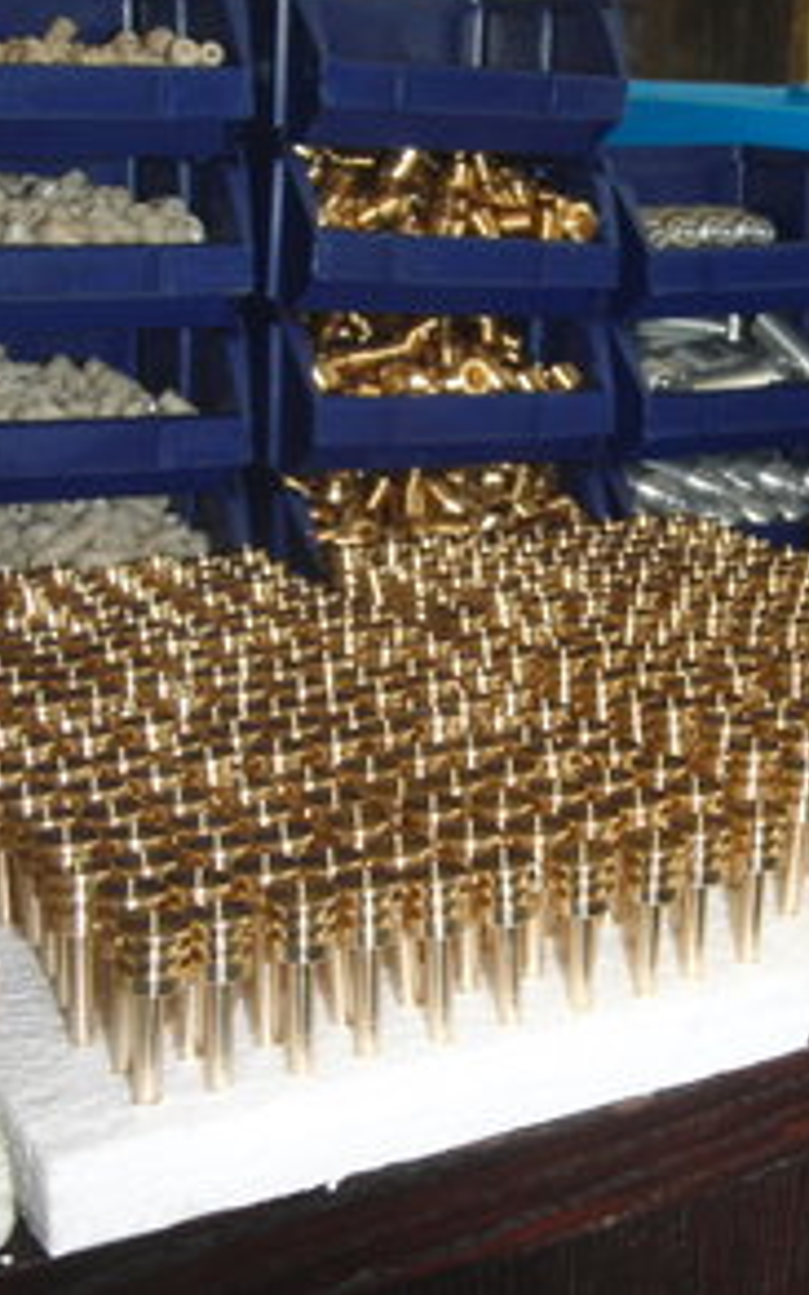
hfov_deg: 23.2
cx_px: 659
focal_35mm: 55
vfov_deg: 36.9
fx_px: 1941
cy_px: 636
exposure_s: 1/40
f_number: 3.9
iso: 100
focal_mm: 6.66
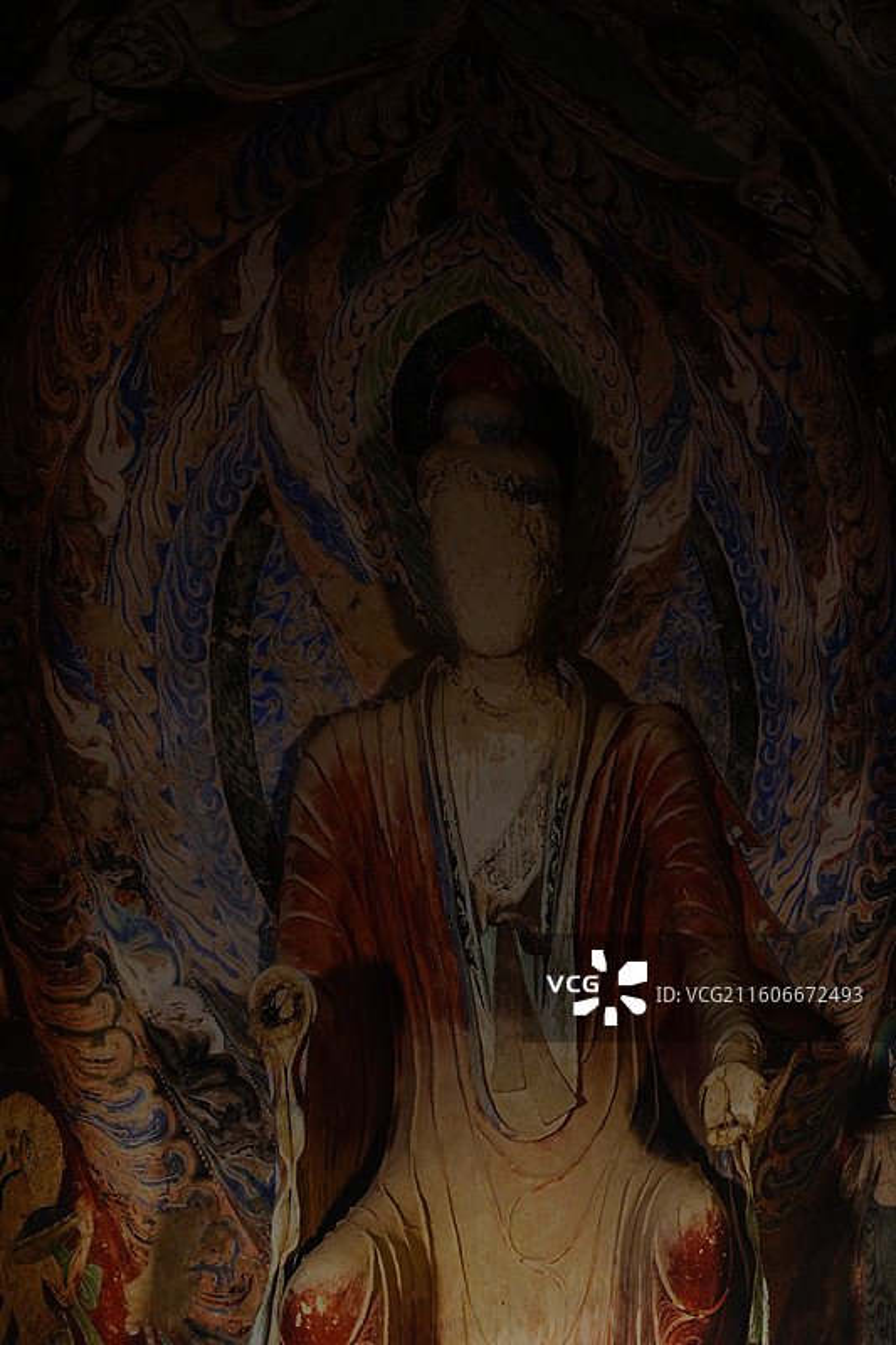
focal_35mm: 48
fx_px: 1793
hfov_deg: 28.1
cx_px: 448
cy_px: 672
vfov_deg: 41.1
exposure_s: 1/60
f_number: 4.5
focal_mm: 48
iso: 5000
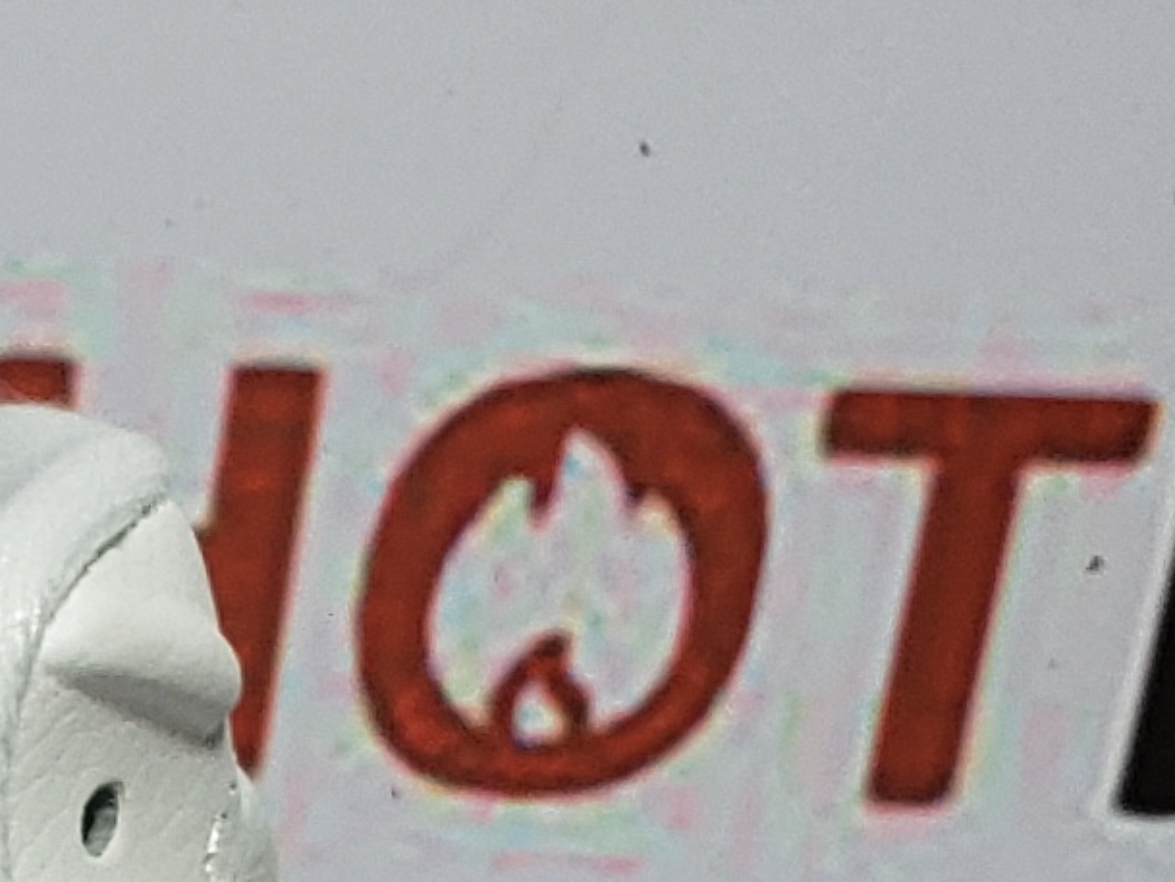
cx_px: -1430
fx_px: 5839
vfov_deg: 7.7
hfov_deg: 10.3
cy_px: 2532
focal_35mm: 172
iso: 50
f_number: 2.4
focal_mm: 4.3
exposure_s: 1/275
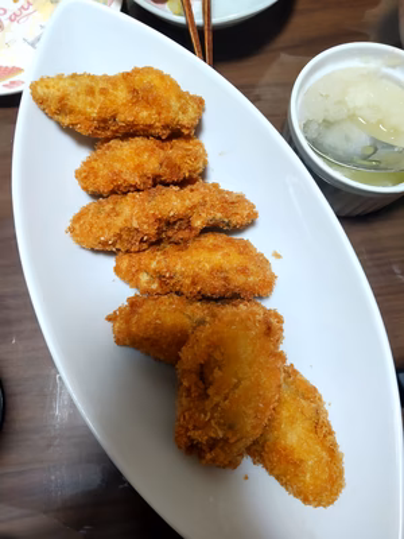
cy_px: 270
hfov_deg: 56.8
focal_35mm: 24
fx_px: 373
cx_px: 202
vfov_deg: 71.6
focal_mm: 3.43
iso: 284
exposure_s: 1/33
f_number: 2
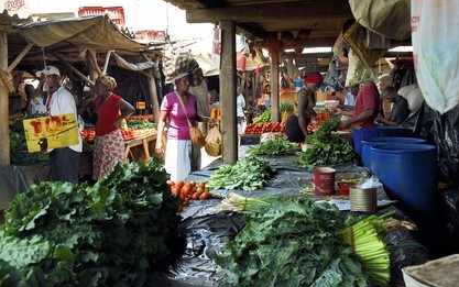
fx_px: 488
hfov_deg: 50.4
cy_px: 144
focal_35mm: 39
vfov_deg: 32.8
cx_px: 230
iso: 800
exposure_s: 1/160
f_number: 8
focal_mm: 38
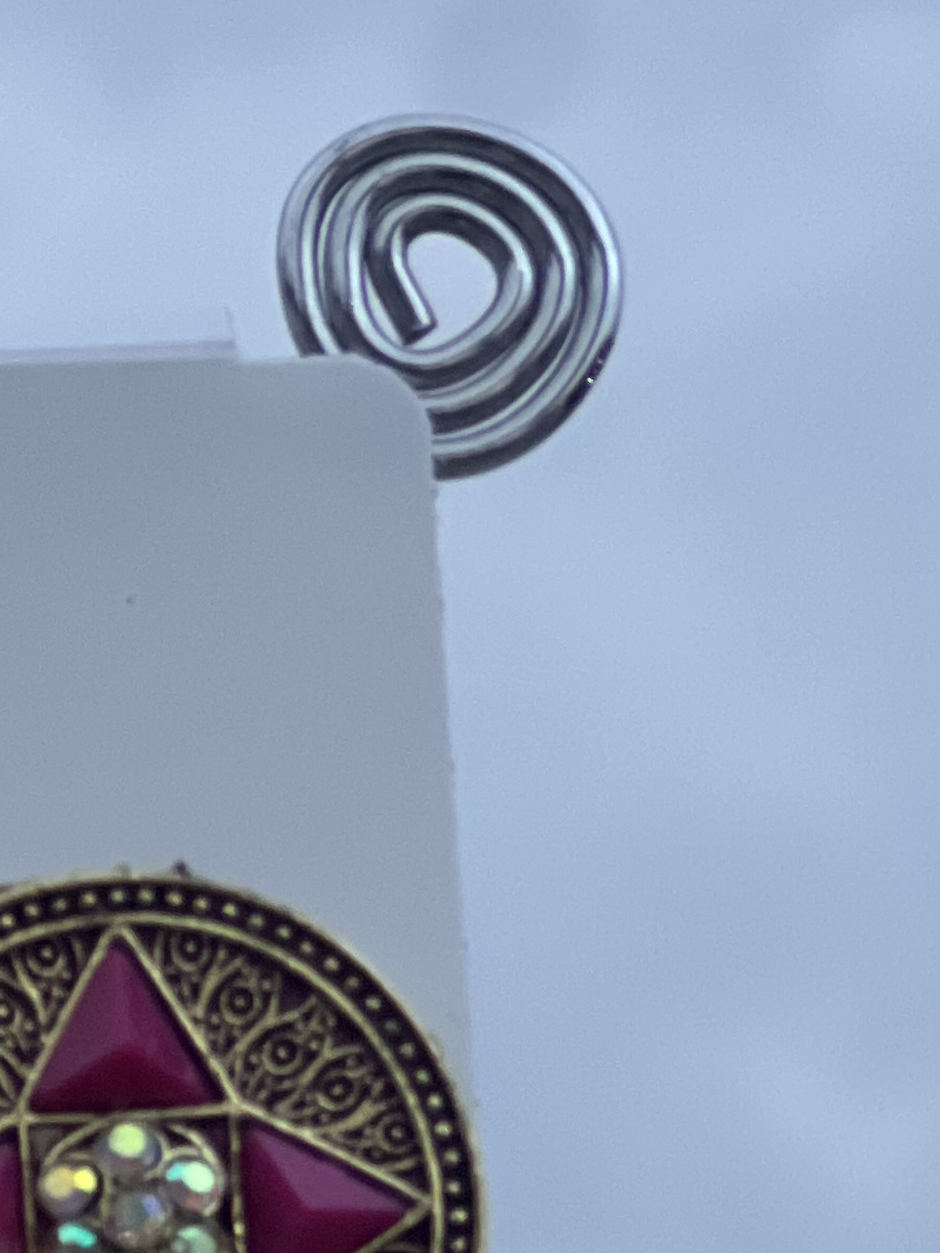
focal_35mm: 262
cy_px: 1215
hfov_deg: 5.7
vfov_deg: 7.5
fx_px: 9484
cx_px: 4
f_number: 2.8
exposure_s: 1/27
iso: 400
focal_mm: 9
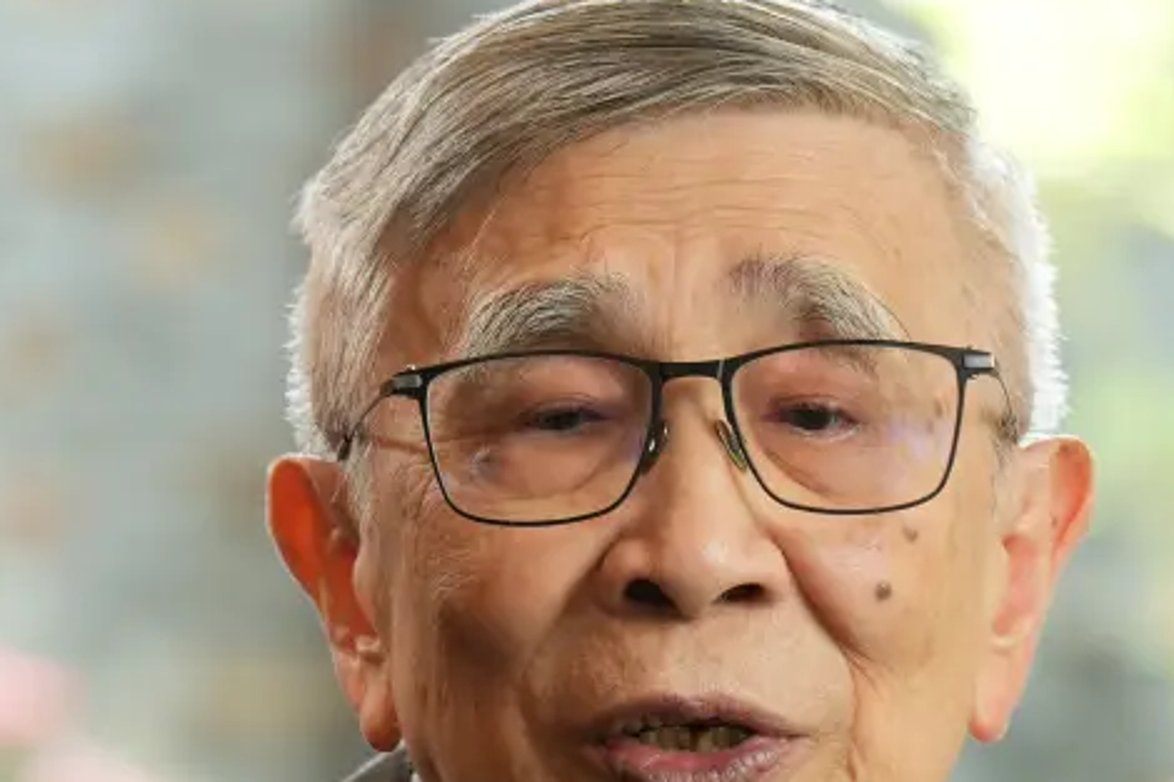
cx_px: 759
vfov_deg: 2.8
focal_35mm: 488
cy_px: 818
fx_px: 15908
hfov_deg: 4.2
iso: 800
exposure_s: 1/160
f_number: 4
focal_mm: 179
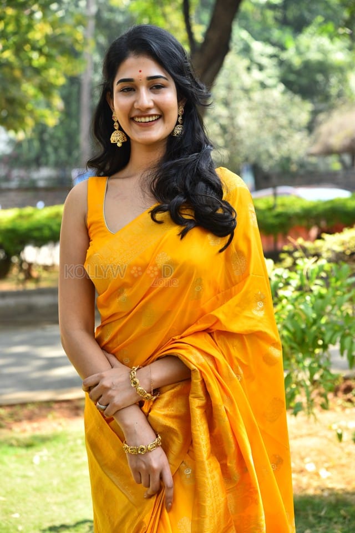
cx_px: 178
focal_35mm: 85
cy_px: 266
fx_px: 1257
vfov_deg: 23.9
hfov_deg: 16.1
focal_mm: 85
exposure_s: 1/160
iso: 200
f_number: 4.5
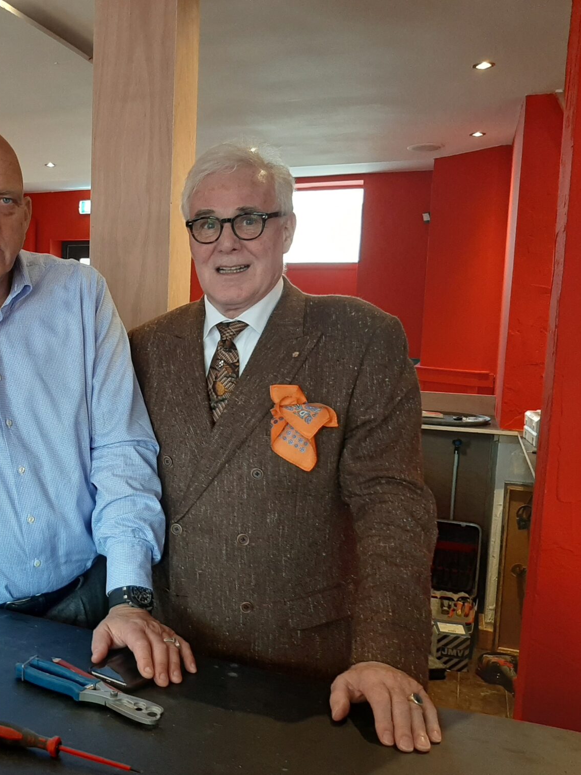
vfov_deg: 52.6
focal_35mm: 35
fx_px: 783
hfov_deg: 38.2
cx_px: 66
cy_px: 390
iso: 125
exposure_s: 1/50
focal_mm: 3.93
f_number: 1.7
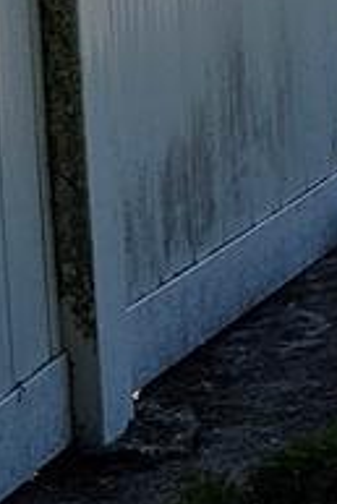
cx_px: 1706
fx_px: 2775
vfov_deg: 9.9
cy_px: -386
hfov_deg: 5.3
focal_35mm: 198
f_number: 1.7
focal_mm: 6.3
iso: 10
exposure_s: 1/845
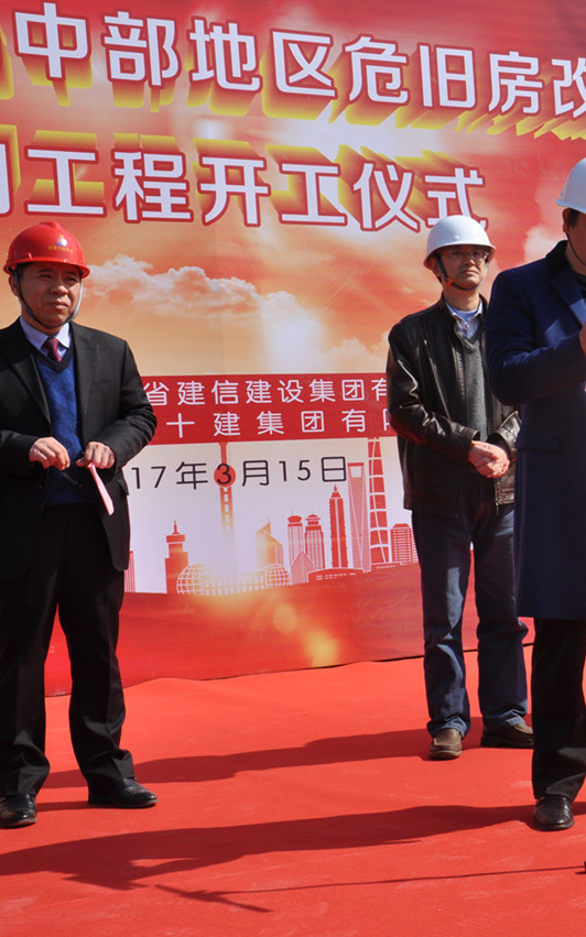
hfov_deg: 17.9
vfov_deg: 29.4
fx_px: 1788
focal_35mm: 70
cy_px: 468
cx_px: 665
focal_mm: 30
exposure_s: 1/200
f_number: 14
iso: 200
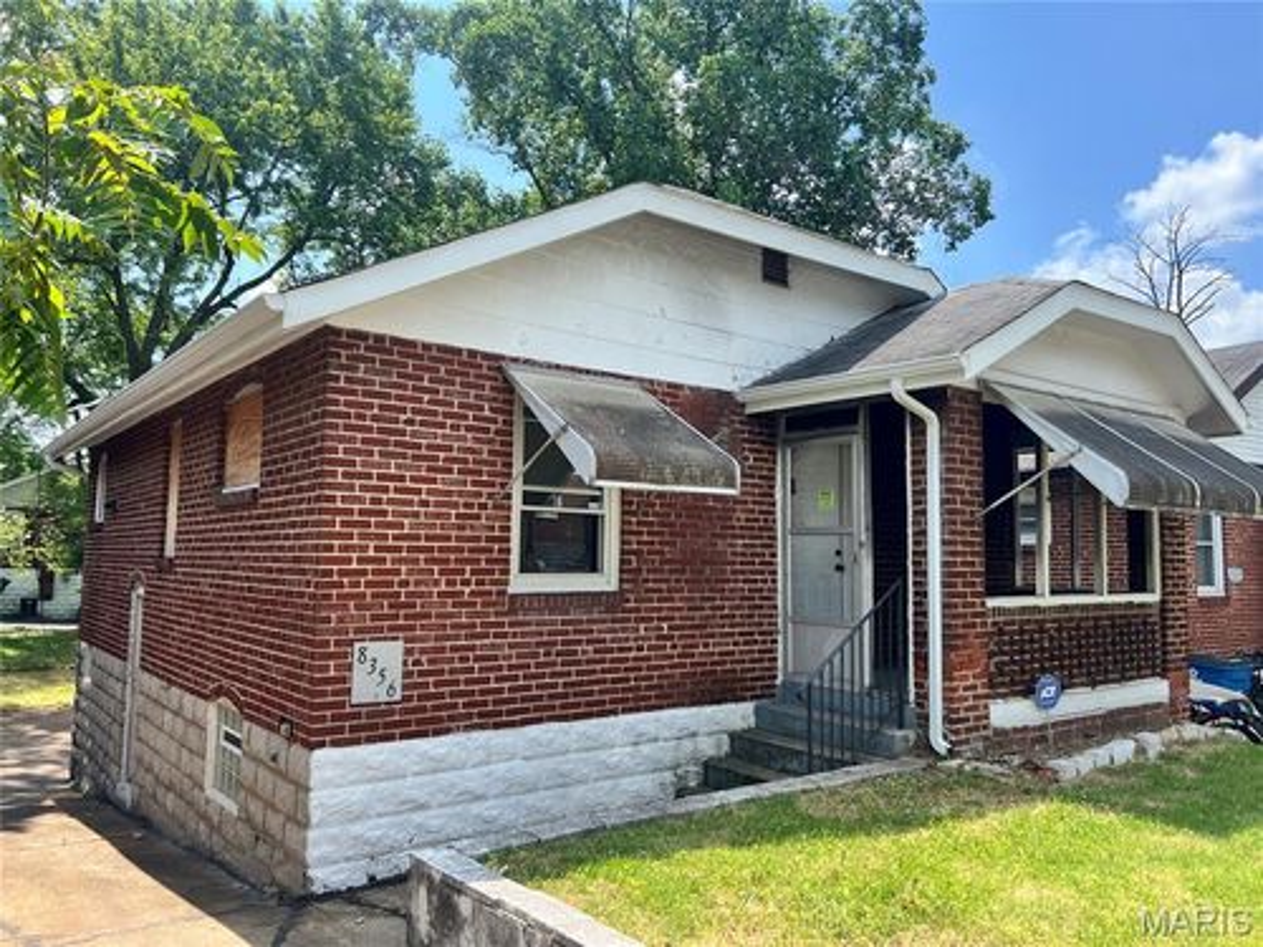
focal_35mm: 26
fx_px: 949
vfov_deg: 53.1
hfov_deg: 67.3
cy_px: 474
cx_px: 632
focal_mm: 5.7
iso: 50
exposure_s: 1/1808
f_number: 1.5
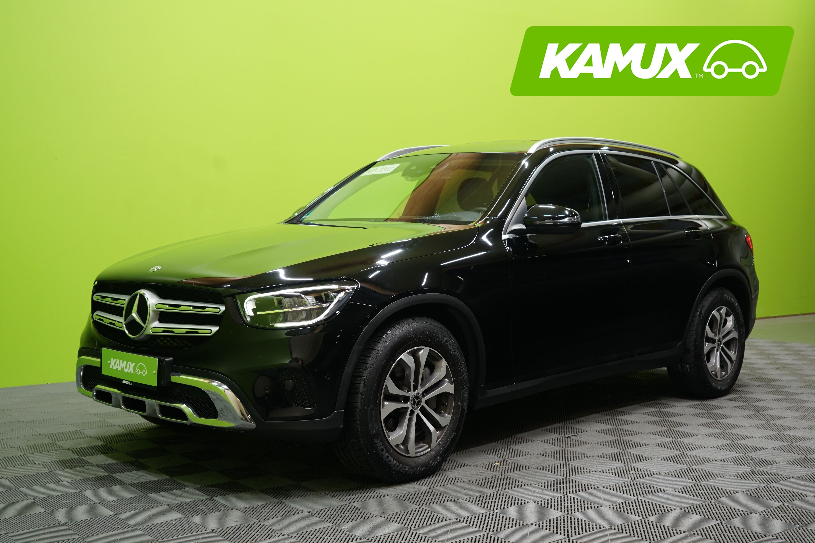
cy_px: 272
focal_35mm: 42
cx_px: 408
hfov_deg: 46.4
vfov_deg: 31.9
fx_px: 951
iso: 800
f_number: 5
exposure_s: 1/20
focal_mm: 42
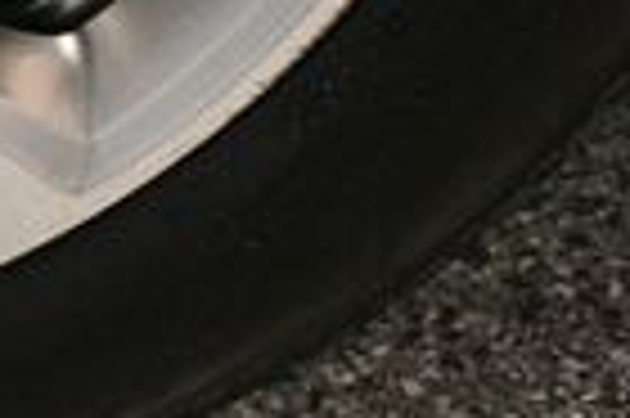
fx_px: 5034
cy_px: -521
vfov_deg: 4.7
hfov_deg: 7.0
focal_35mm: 288
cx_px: -450
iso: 3200
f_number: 4.5
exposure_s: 1/125
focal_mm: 42
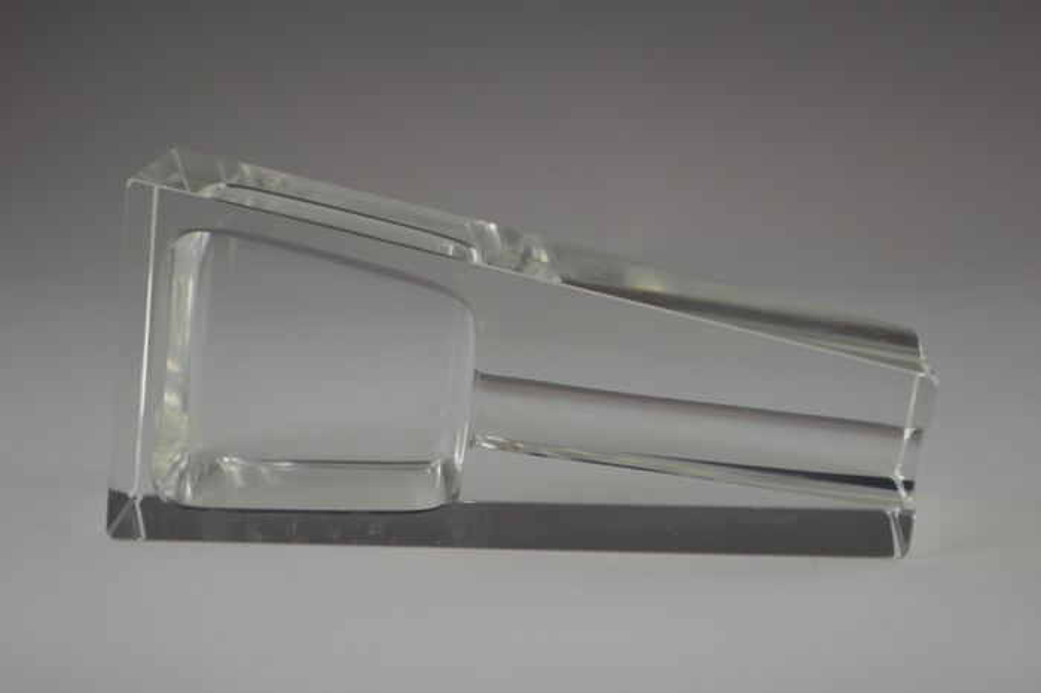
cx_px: 520
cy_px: 346
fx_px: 2384
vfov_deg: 16.5
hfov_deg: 24.6
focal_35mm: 82
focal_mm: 55
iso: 400
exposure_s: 1/125
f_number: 5.6
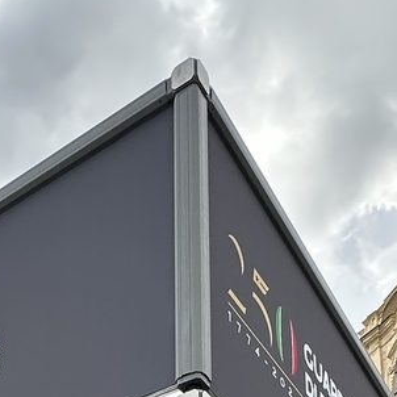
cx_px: 55
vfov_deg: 20.0
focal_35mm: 62
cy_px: 718
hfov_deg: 26.9
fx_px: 804
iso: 40
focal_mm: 2.22
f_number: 2.2
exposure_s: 1/511
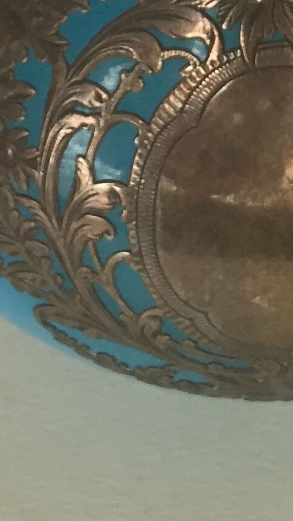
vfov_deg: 15.6
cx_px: 272
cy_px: -363
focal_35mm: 121
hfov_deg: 10.0
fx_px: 1672
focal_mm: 4.15
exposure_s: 1/30
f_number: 2.2
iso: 32
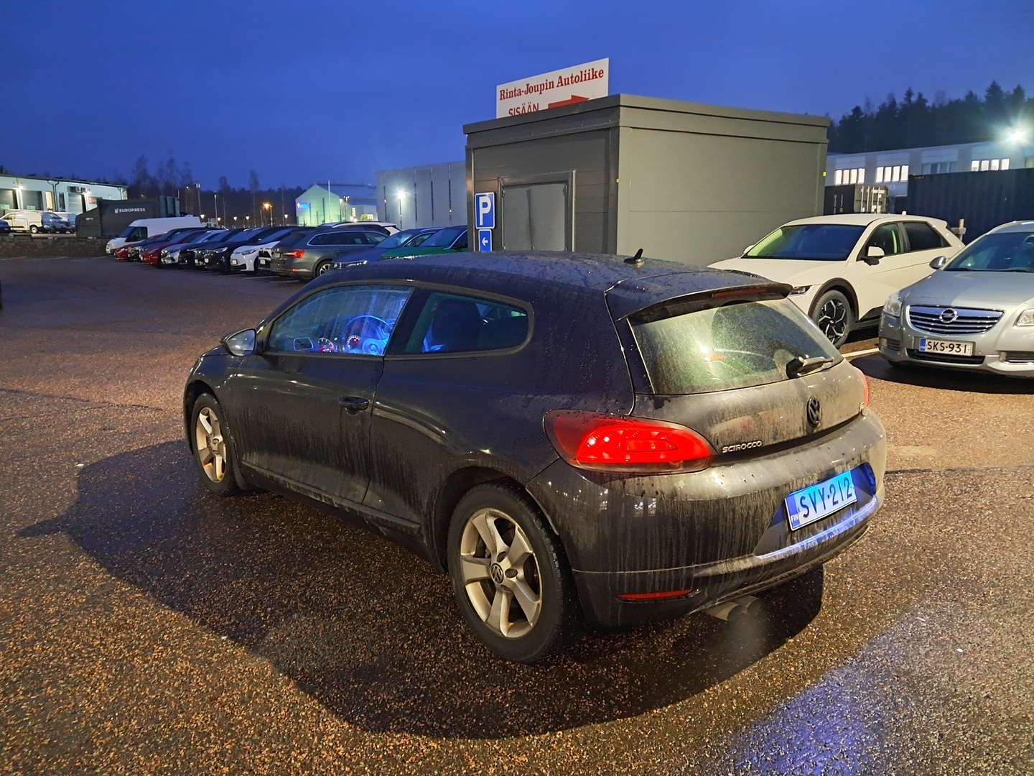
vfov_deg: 51.4
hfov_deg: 65.3
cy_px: 388
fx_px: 807
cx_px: 517
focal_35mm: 27
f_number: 1.8
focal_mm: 4
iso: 1250
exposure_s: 1/11
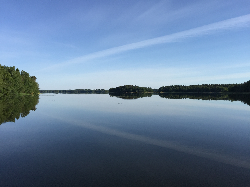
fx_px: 209
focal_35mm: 29
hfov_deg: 61.7
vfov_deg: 48.2
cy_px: 94
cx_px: 125
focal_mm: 4.15
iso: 32
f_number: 2.2
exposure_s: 1/1721
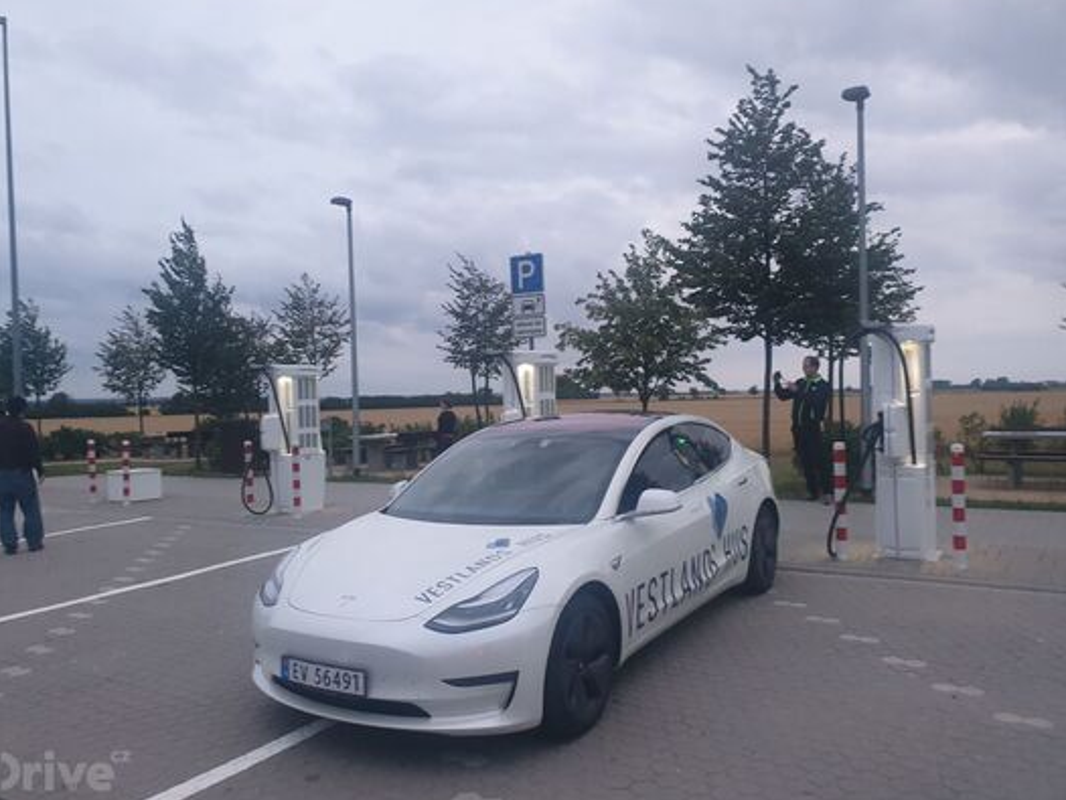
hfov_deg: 65.3
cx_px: 517
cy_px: 393
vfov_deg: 51.4
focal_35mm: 27
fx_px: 832
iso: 200
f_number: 2.4
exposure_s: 1/50
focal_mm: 4.3
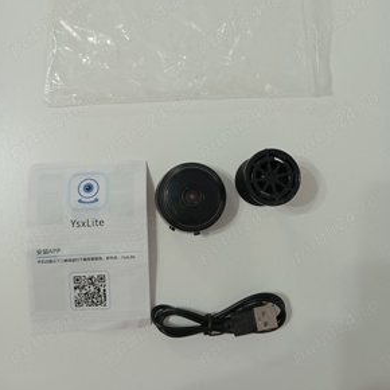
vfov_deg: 48.0
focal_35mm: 34
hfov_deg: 48.5
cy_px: 147
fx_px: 433
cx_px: 194
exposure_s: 1/50
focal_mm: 4.22
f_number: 1.8
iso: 676
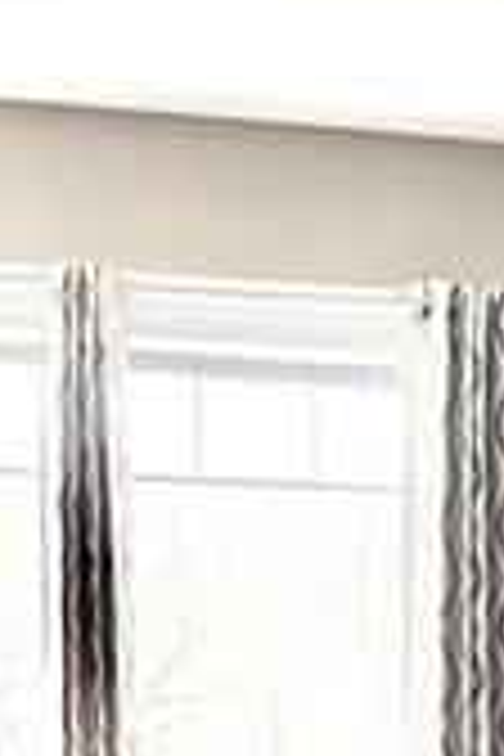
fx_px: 3192
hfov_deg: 8.8
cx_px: 783
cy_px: 1156
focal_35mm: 152
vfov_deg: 12.8
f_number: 1.78
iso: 400
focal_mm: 6.76
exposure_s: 1/120
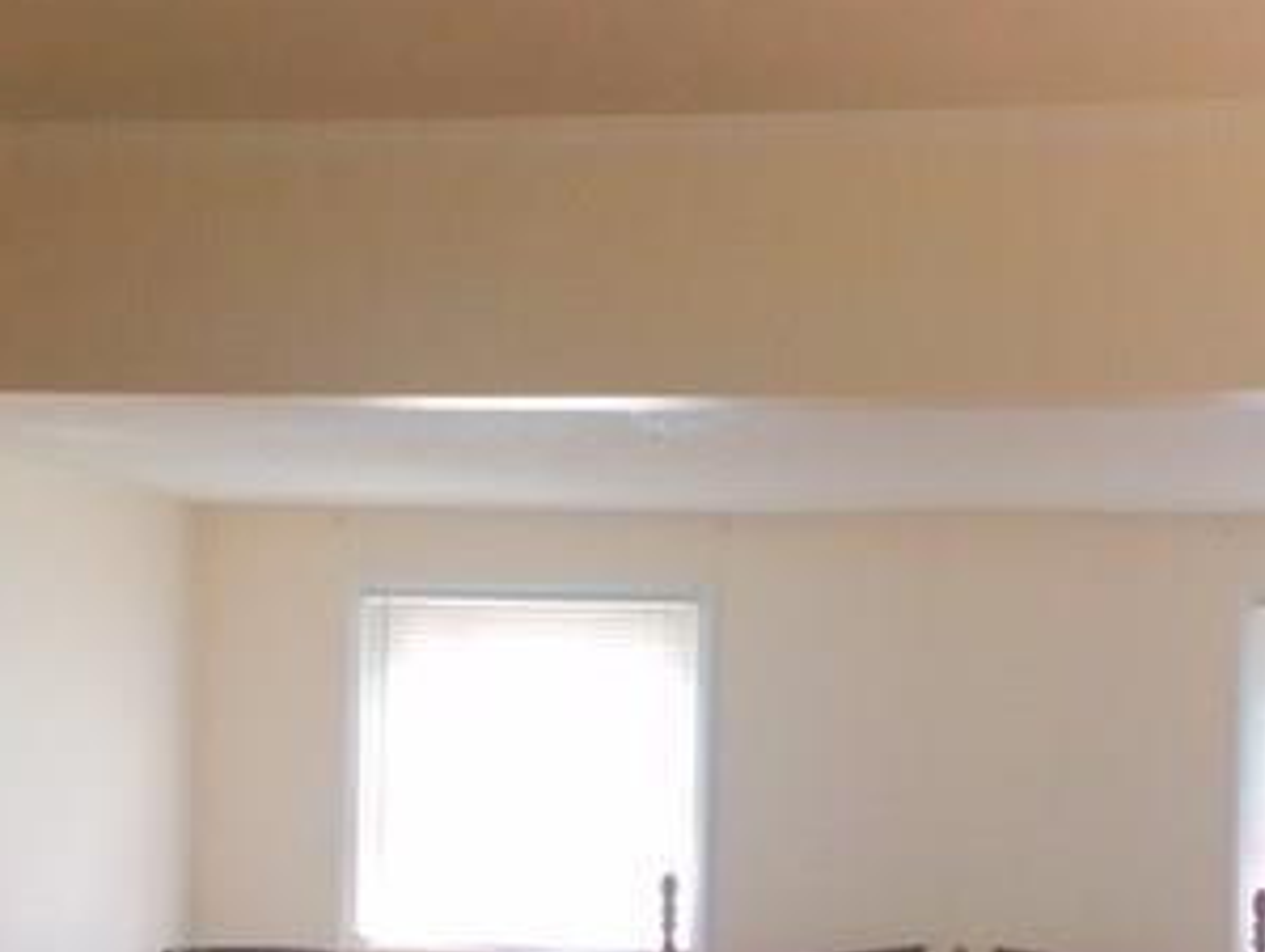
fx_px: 2268
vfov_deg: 23.1
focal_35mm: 62
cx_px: 969
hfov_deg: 30.6
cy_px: 855
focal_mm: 4.15
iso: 80
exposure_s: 1/30
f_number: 2.2
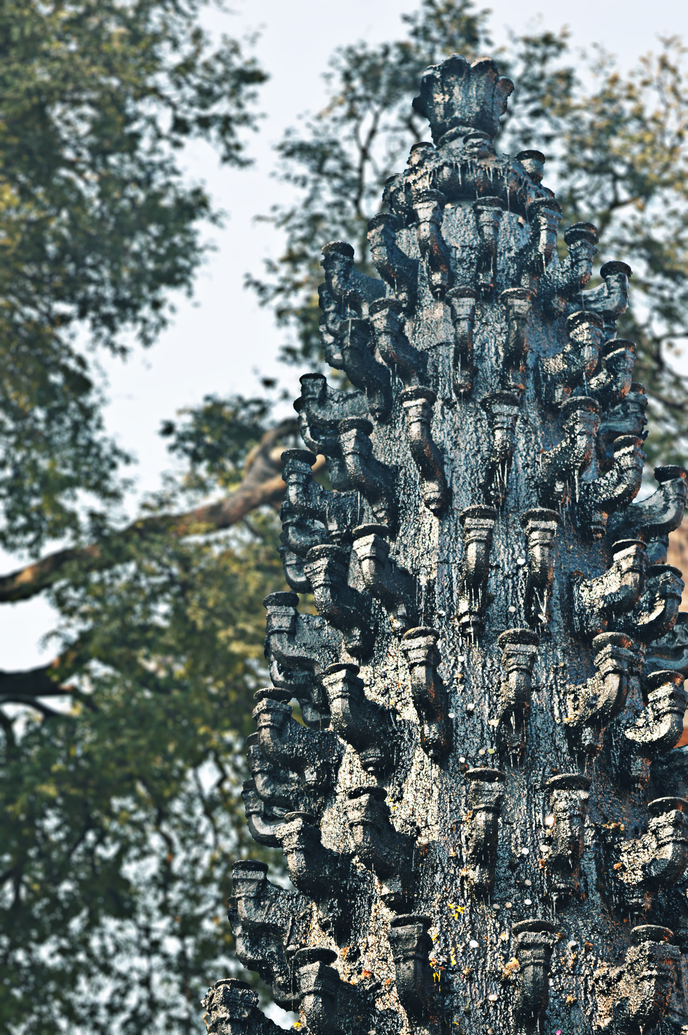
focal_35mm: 82
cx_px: 344
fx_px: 2369
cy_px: 518
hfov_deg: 16.5
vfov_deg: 24.6
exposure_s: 1/160
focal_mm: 55
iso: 100
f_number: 5.6
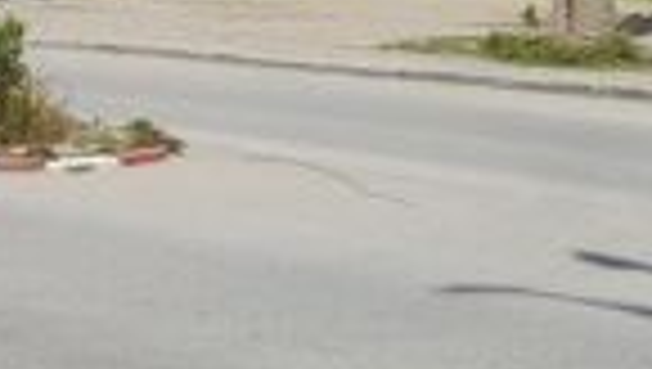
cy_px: -169
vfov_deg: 14.3
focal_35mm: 80
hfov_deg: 25.3
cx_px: 9
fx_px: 1385
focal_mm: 4.6
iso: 20
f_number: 2
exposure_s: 1/1036
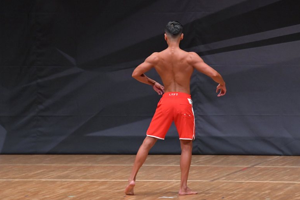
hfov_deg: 7.2
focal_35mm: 287
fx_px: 2392
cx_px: 150
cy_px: 100
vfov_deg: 4.8
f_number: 5.6
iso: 6400
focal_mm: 190
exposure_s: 1/400
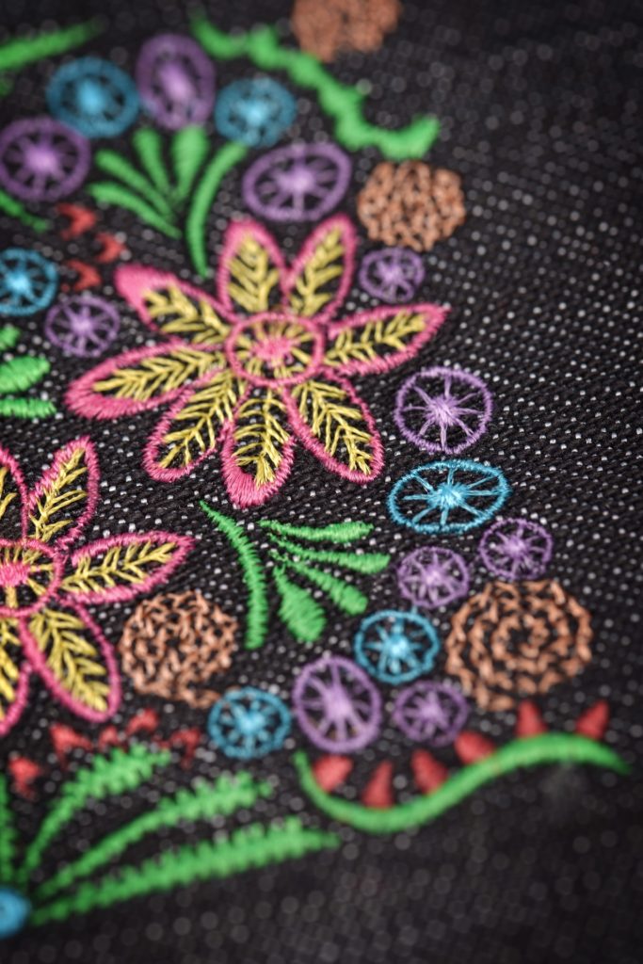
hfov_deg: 15.2
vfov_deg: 22.6
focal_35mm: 90
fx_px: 2410
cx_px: 322
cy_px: 482
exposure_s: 1/125
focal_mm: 90
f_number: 10
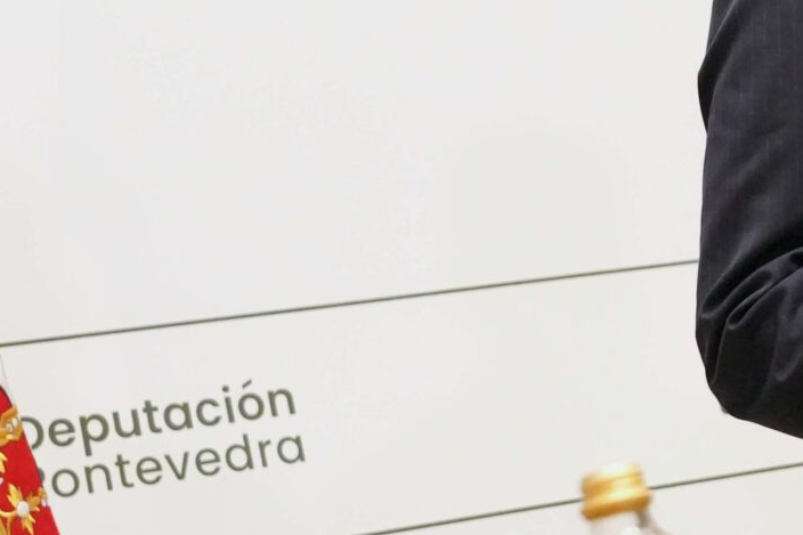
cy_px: -185
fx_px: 3568
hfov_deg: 12.5
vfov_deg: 8.4
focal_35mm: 160
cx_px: 1017
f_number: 4.5
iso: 8000
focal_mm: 44
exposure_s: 1/500
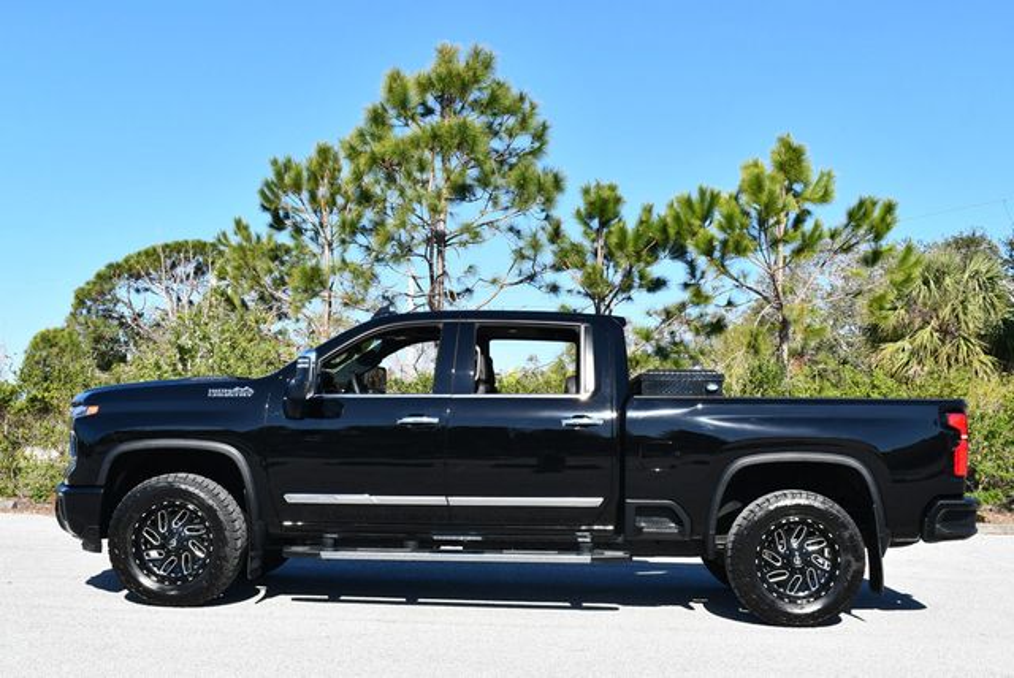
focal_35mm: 44
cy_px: 339
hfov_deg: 44.5
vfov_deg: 30.6
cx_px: 507
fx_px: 1240
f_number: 8
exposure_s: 1/250
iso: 125
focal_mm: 22
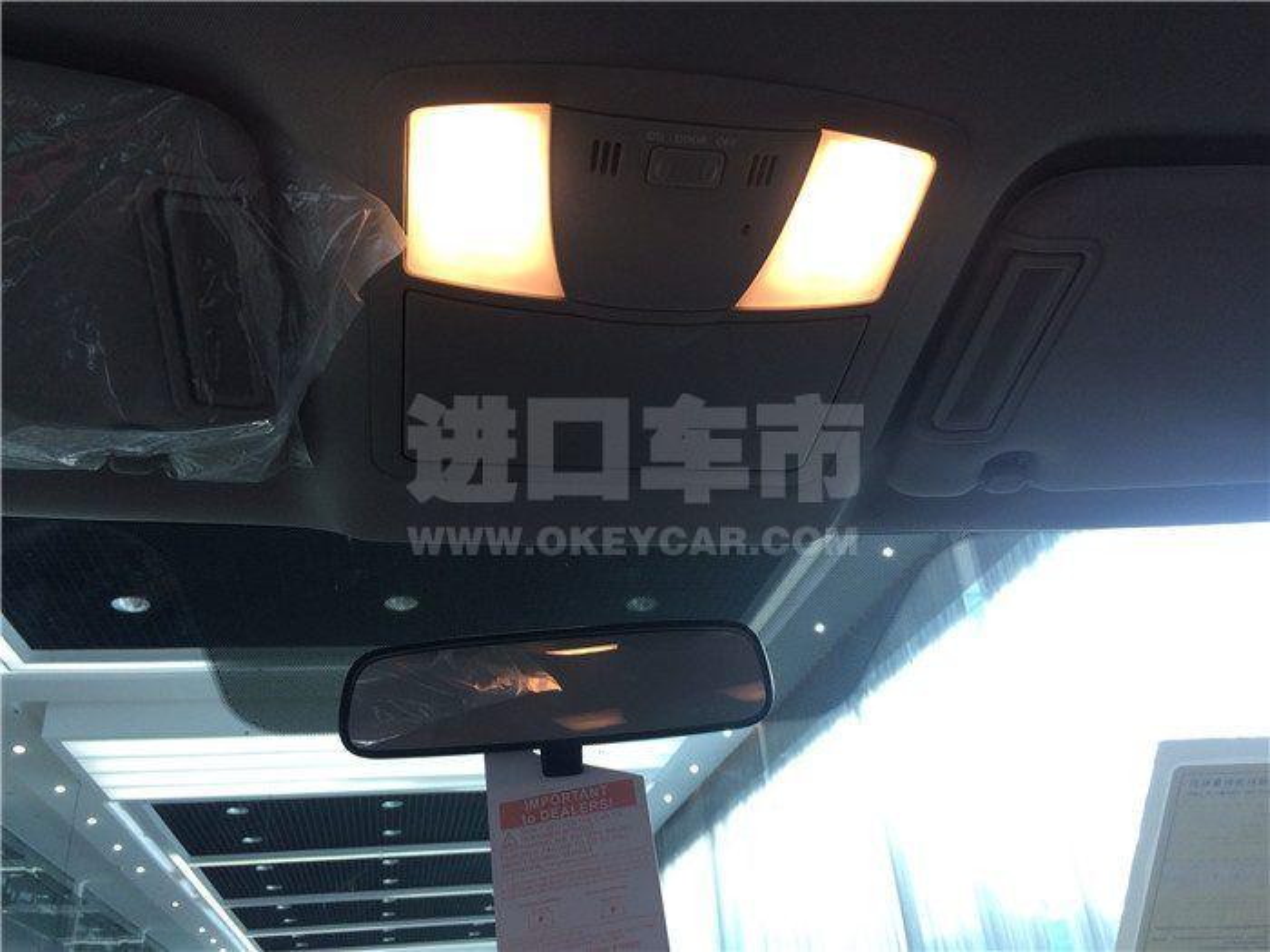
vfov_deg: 48.2
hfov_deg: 61.7
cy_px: 476
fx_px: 1064
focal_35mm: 29
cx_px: 635
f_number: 2.2
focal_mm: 4.15
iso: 64
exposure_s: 1/100
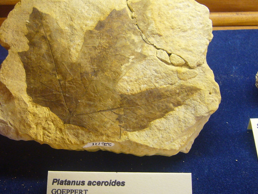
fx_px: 417
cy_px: 102
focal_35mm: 56
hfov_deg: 34.1
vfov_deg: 26.1
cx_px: 92
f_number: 2.8
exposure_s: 1/30
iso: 100
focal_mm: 4.6
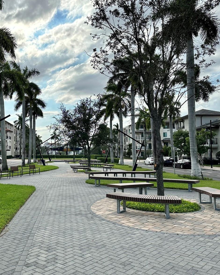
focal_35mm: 32
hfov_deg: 44.9
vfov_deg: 55.7
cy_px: 138
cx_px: 67
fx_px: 260
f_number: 1.78
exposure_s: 1/7042
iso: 80
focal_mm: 6.86
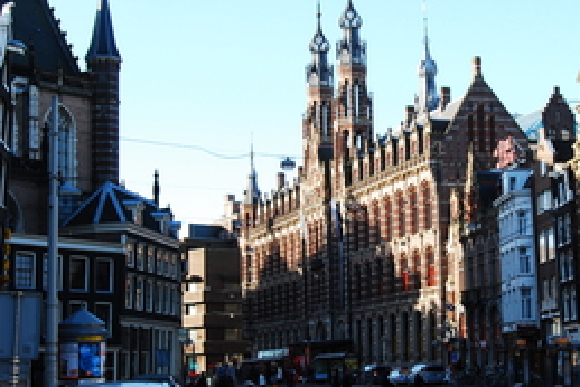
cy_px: 209
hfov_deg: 24.9
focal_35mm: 81
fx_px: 1304
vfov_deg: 16.9
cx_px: 410
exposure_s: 1/250
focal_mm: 31
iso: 400
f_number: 8
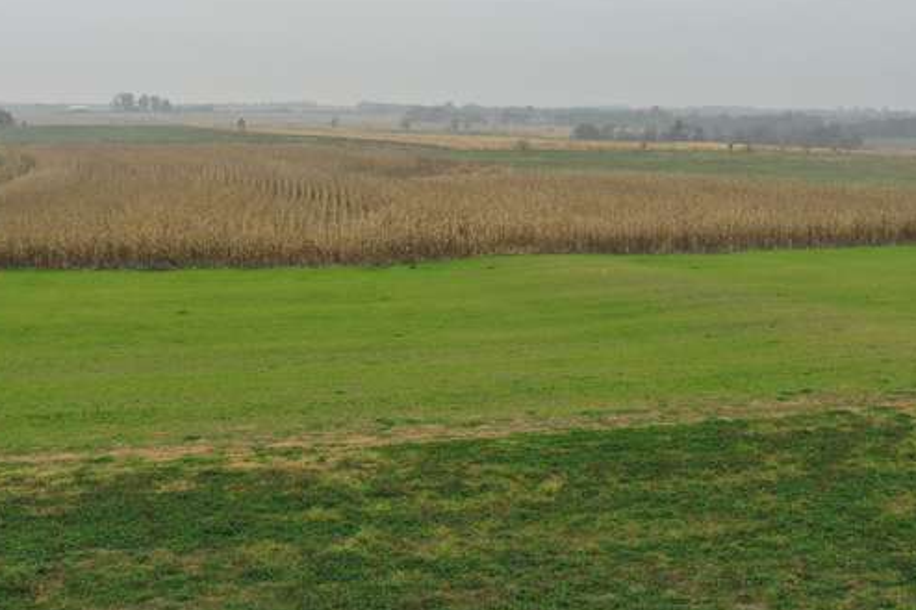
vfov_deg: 26.4
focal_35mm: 51
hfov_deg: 38.8
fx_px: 1297
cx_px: 514
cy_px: 217
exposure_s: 1/120
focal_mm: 10.26
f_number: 4
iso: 100
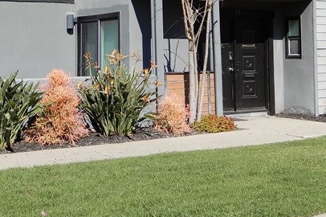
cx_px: 179
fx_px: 570
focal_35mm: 63
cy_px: 14
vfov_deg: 21.0
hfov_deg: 31.9
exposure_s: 1/800
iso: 80
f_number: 3.4
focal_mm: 4.3
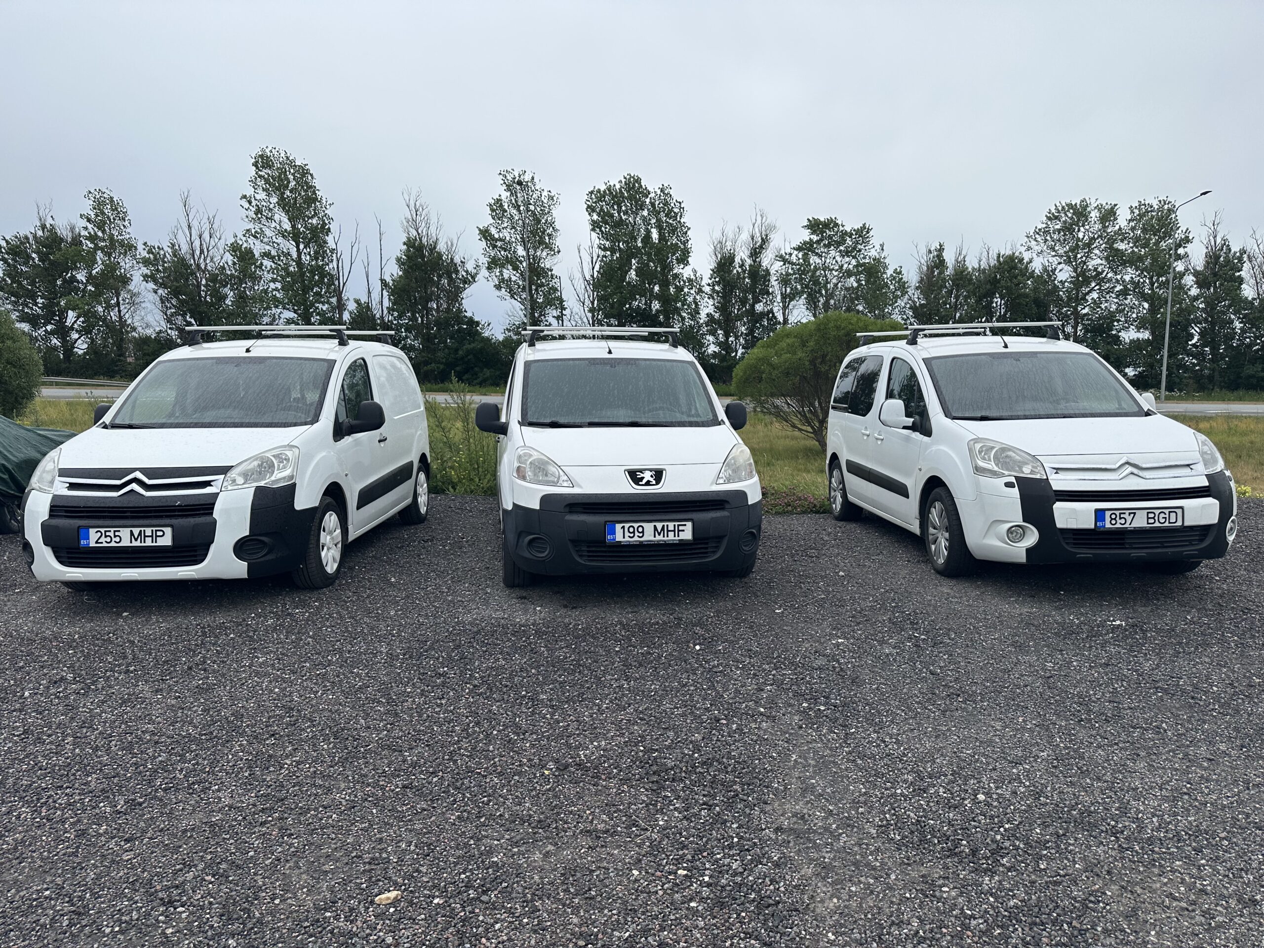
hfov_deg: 71.6
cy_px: 474
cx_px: 632
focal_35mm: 24
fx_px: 876
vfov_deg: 56.8
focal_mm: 6.86
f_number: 1.78
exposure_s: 1/1880
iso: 80
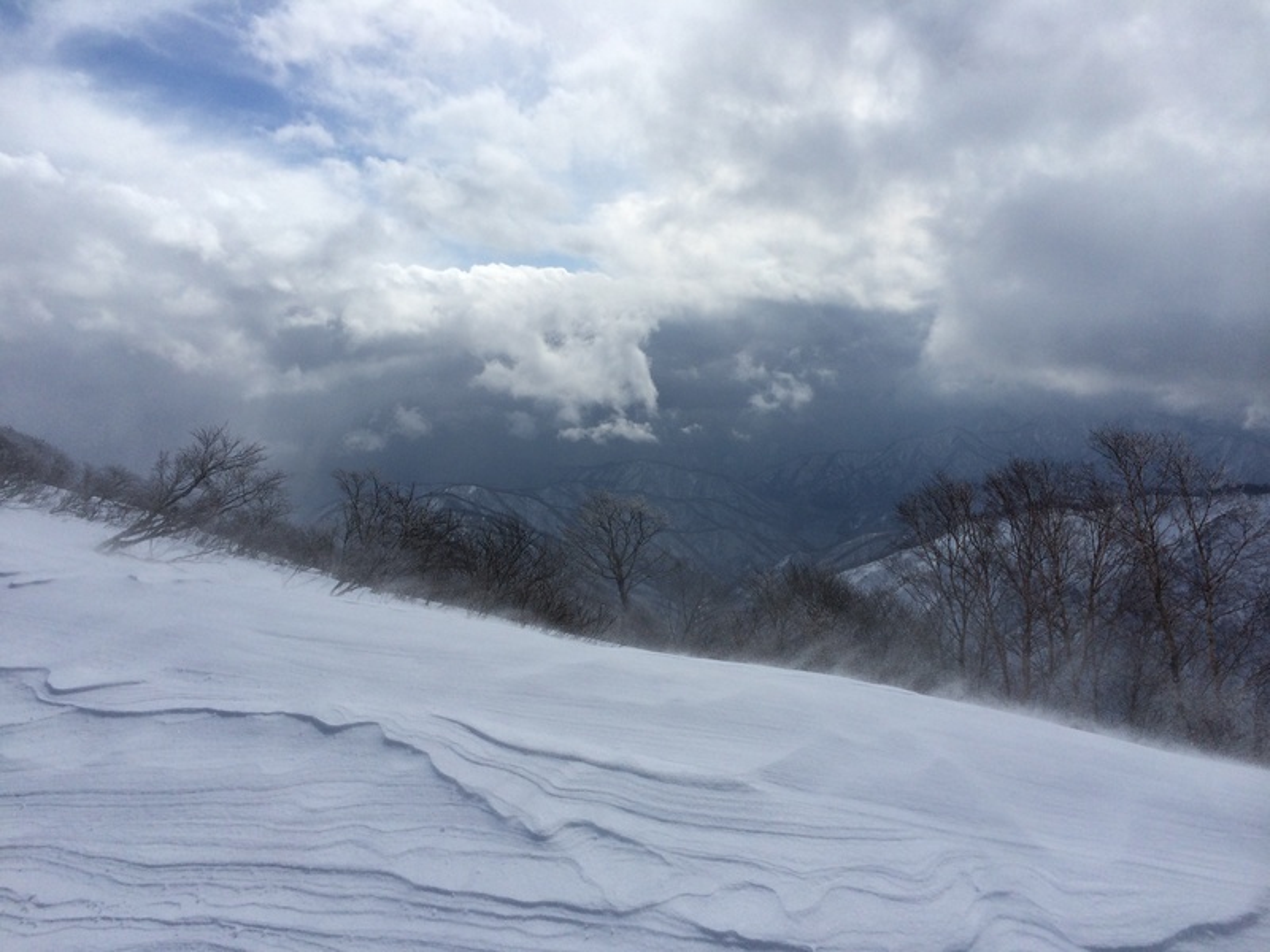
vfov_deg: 46.8
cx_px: 635
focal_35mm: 30
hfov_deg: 60.0
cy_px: 476
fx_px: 1101
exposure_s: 1/8264
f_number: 2.2
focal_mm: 4.12
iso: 40
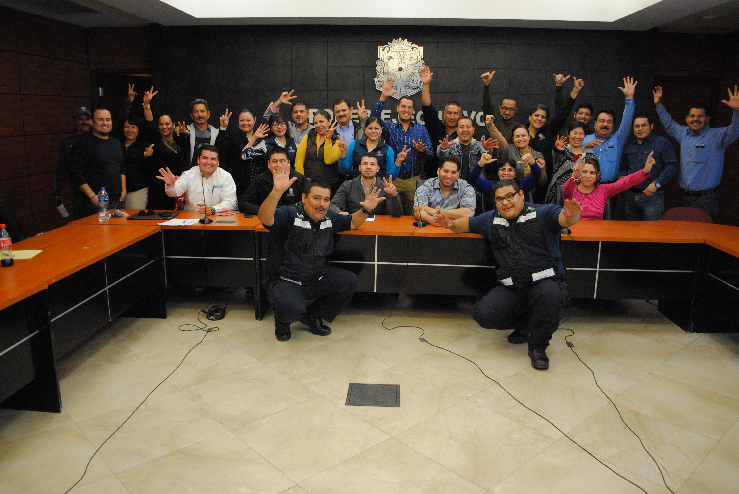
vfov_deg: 48.0
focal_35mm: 27
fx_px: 555
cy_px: 247
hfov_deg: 67.3
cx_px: 370
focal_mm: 18
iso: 800
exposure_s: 1/160
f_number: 3.5
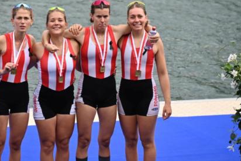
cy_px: 64
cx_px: 104
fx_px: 1627
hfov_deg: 8.5
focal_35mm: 243
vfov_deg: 5.7
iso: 400
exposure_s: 1/500
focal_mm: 200
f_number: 6.3
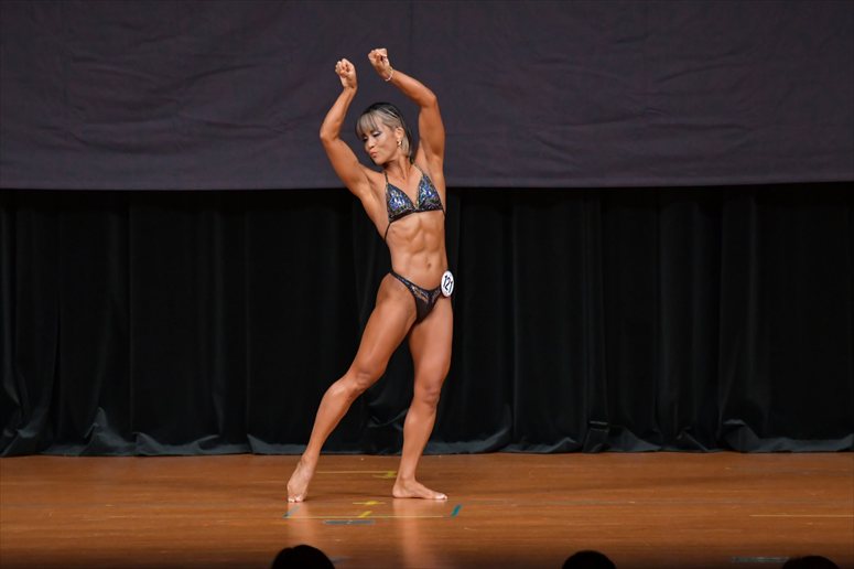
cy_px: 284
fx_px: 6402
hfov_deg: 7.6
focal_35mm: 270
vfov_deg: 5.1
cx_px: 427
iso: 4000
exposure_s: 1/400
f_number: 5.6
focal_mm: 180
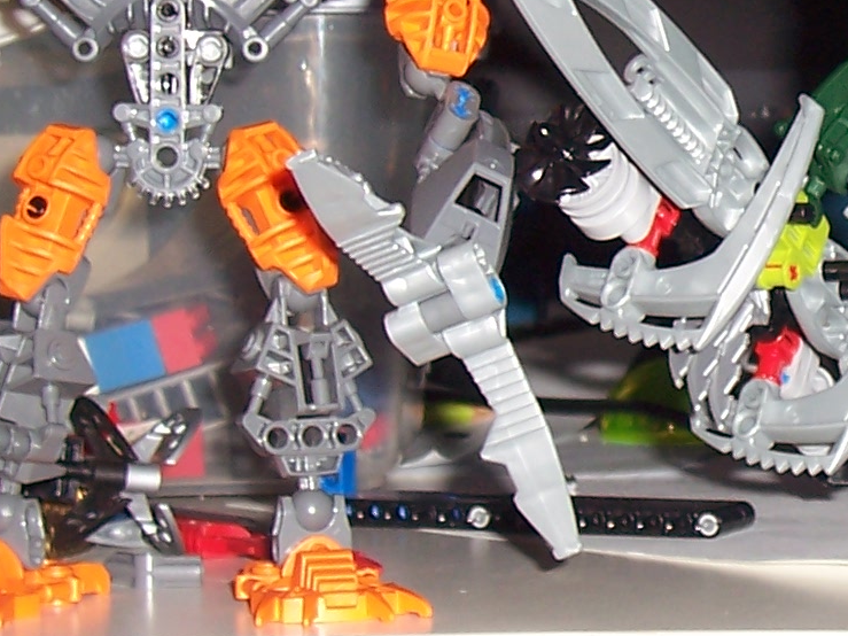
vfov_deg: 11.3
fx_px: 3209
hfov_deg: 14.6
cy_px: 192
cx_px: 1004
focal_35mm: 131
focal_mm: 7
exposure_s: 1/60
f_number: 3
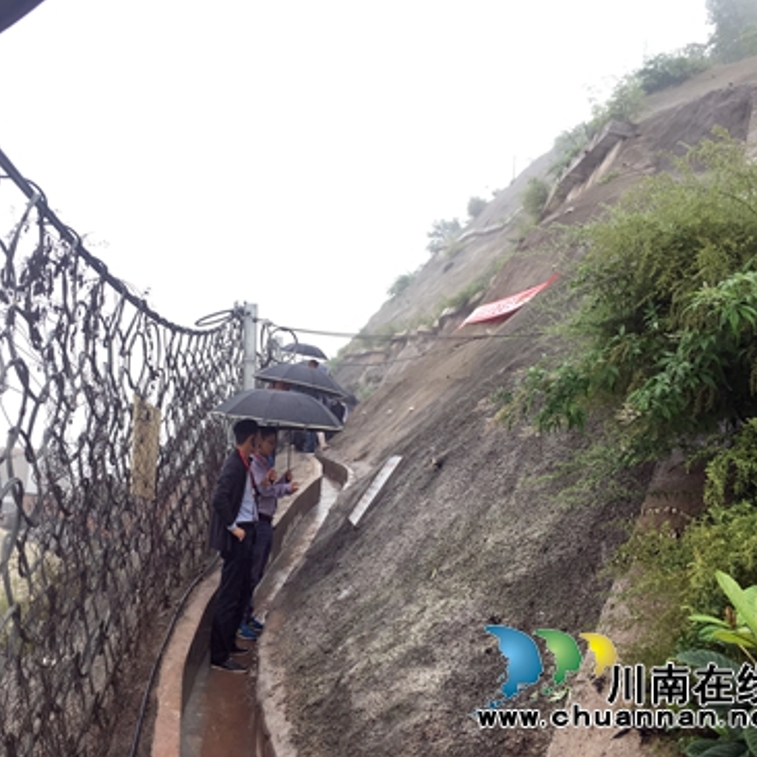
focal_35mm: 35
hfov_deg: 47.0
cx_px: 310
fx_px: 866
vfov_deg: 47.2
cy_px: 371
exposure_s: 1/100
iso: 40
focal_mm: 4.15
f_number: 2.2
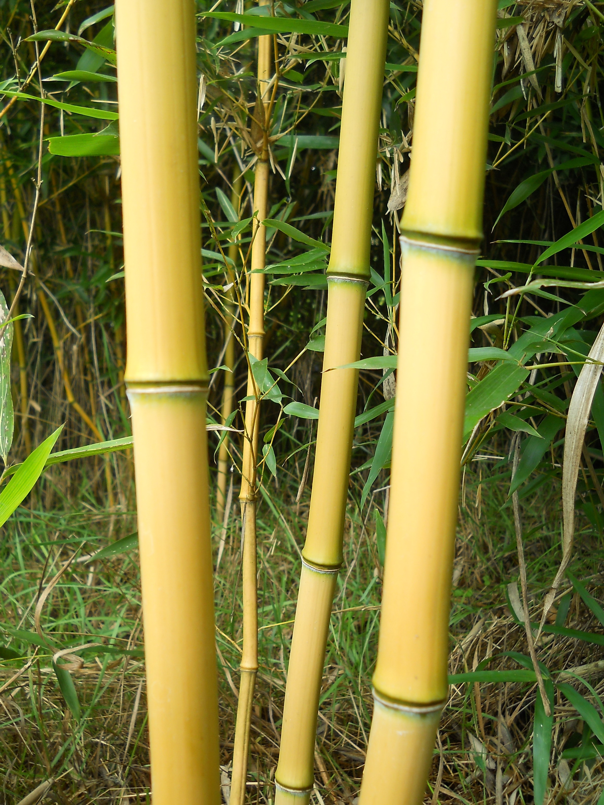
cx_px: 302
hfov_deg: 35.1
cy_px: 402
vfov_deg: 45.8
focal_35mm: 41
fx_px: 954
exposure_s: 1/50
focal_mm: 6.72
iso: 80
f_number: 3.1
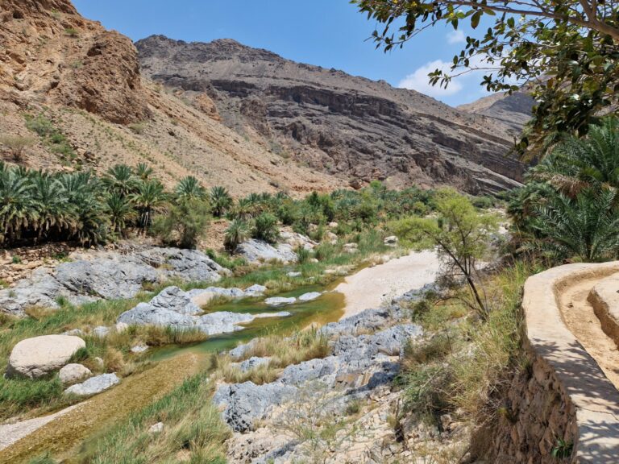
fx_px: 411
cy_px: 232
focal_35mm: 23
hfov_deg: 73.9
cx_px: 310
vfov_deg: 58.9
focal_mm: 5.4
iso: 50
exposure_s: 1/1980
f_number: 1.8
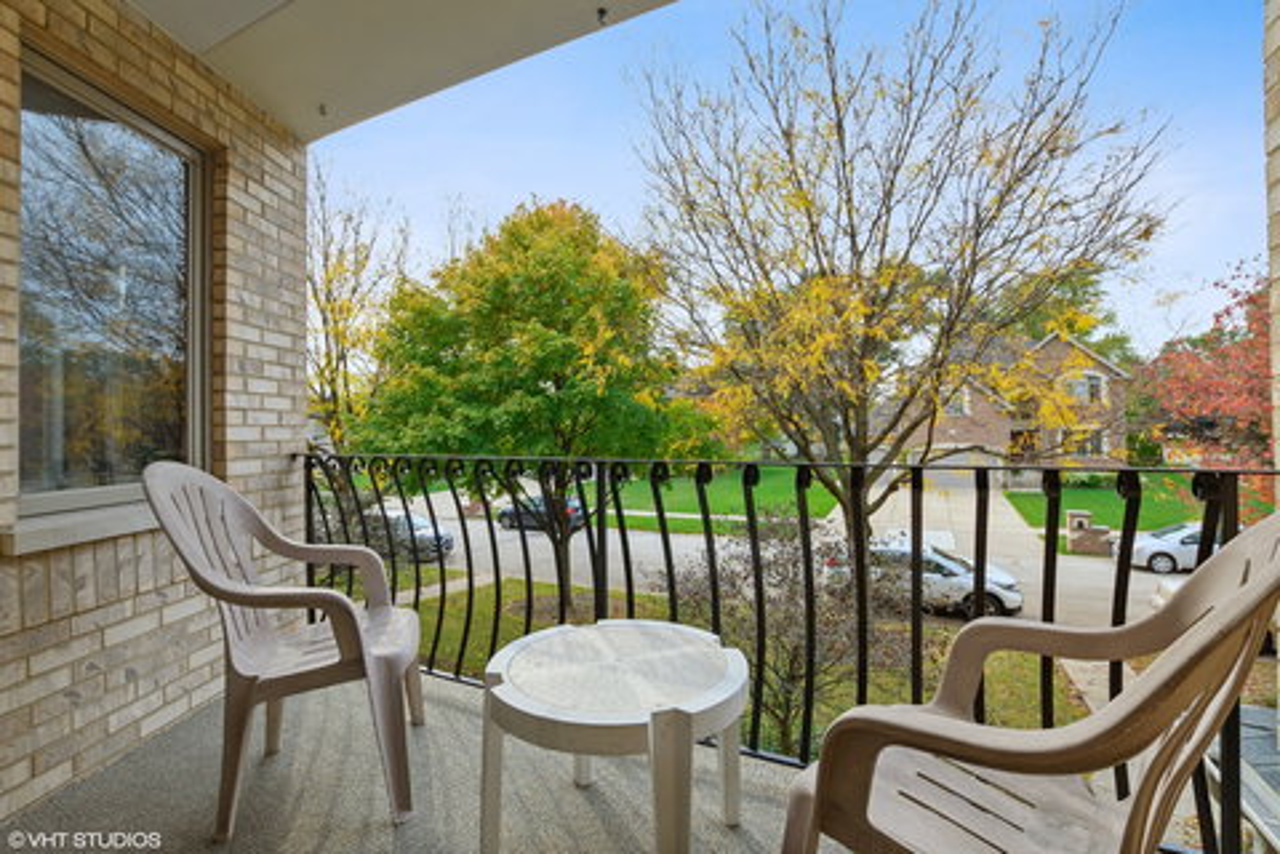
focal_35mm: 15
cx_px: 640
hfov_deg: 100.4
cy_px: 427
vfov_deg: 77.3
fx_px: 533
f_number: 7.1
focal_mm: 10
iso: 200
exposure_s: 1/50
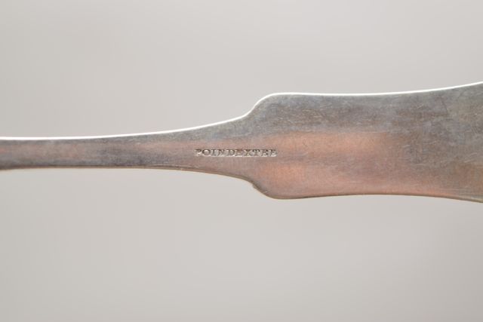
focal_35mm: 82
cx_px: 242
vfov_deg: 16.6
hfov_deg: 24.6
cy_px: 161
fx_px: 1107
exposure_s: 1/125
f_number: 5.6
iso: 100
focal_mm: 55
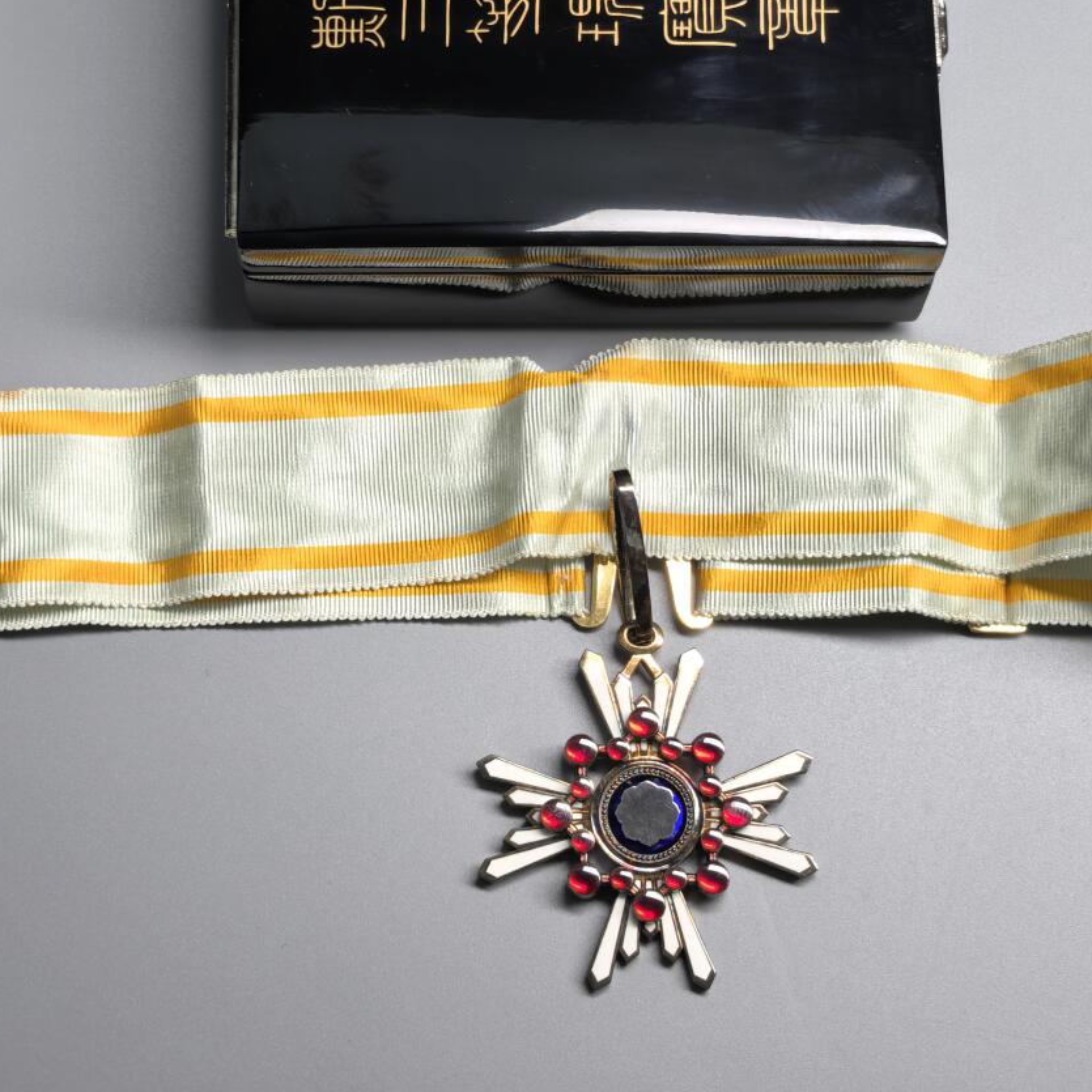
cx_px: 520
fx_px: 2855
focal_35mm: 80
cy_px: 408
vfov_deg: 21.6
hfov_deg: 21.7
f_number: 2
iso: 50
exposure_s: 1/102
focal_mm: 5.75
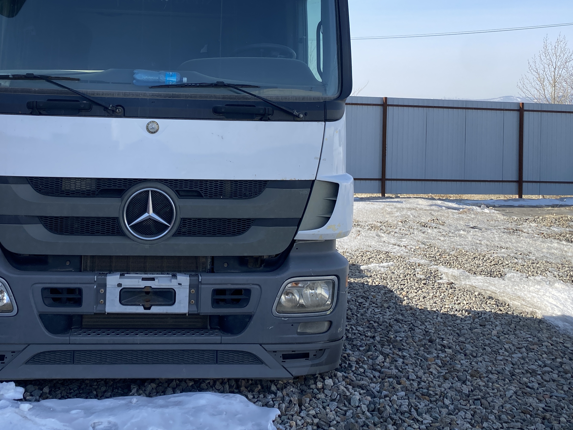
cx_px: 196
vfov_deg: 36.0
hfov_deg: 47.2
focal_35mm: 39
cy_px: 112
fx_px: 646
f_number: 1.8
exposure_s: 1/2268
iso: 32
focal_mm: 4.25
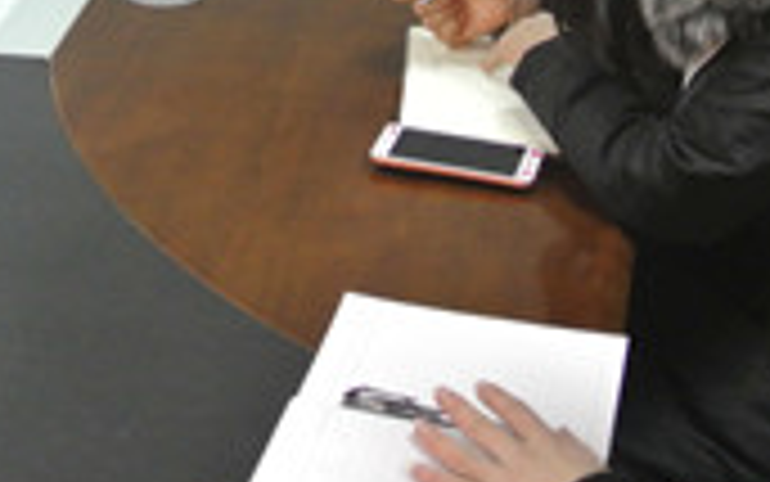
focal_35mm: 82
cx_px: 149
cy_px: -200
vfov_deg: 15.0
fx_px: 1721
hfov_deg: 24.8
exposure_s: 1/25
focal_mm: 10
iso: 800
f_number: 3.5
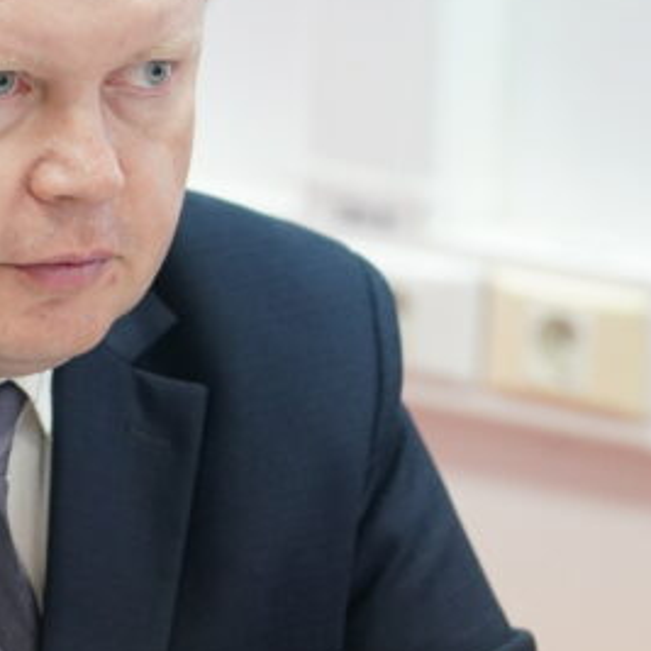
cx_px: 112
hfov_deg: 4.9
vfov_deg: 4.9
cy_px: 367
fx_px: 7617
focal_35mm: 358
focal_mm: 110
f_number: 2.8
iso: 2000
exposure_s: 1/250
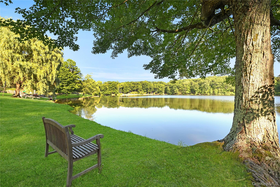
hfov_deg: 104.3
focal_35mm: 14
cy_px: 94
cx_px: 140
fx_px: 109
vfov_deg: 81.2
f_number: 9
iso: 640
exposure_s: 1/200
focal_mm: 14
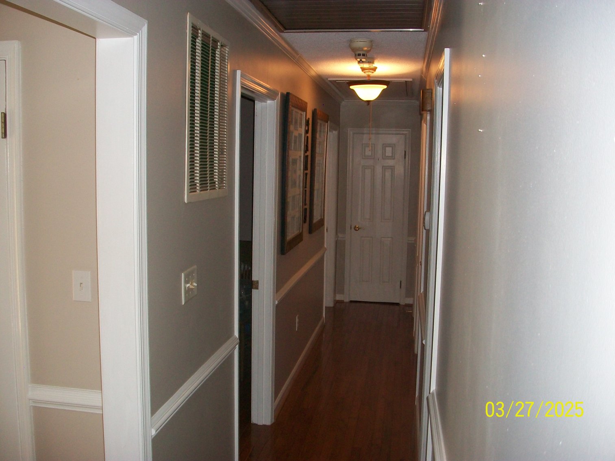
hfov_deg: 54.0
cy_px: 230
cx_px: 308
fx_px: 604
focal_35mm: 34
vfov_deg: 41.8
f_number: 2.8
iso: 120
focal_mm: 5.7
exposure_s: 1/60
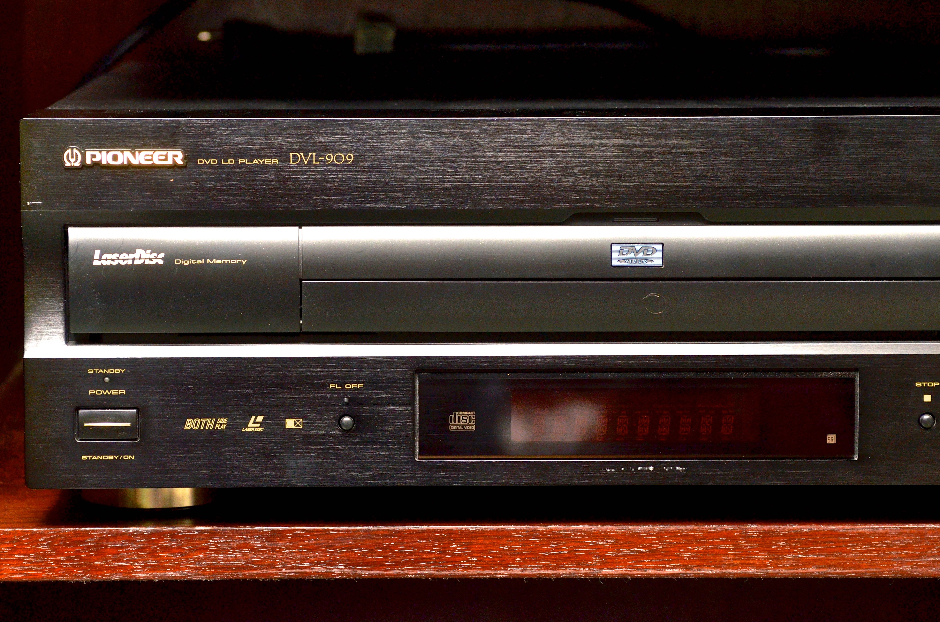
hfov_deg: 16.1
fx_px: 3322
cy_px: 311
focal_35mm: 128
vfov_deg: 10.7
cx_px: 470
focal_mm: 85
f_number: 7.1
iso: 800
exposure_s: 1/160
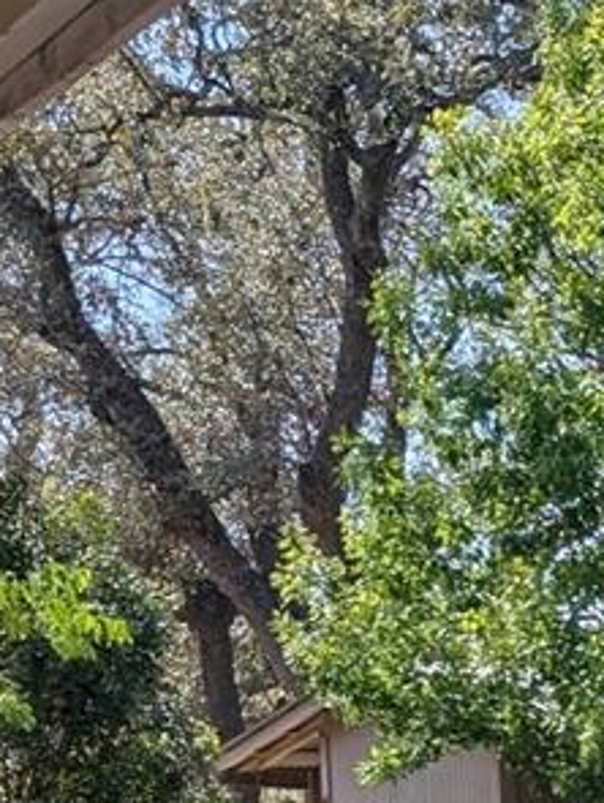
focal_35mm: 125
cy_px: 1173
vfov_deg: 14.7
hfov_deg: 10.8
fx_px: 2902
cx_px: 1218
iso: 18
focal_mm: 6.9
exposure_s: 1/790
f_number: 1.68
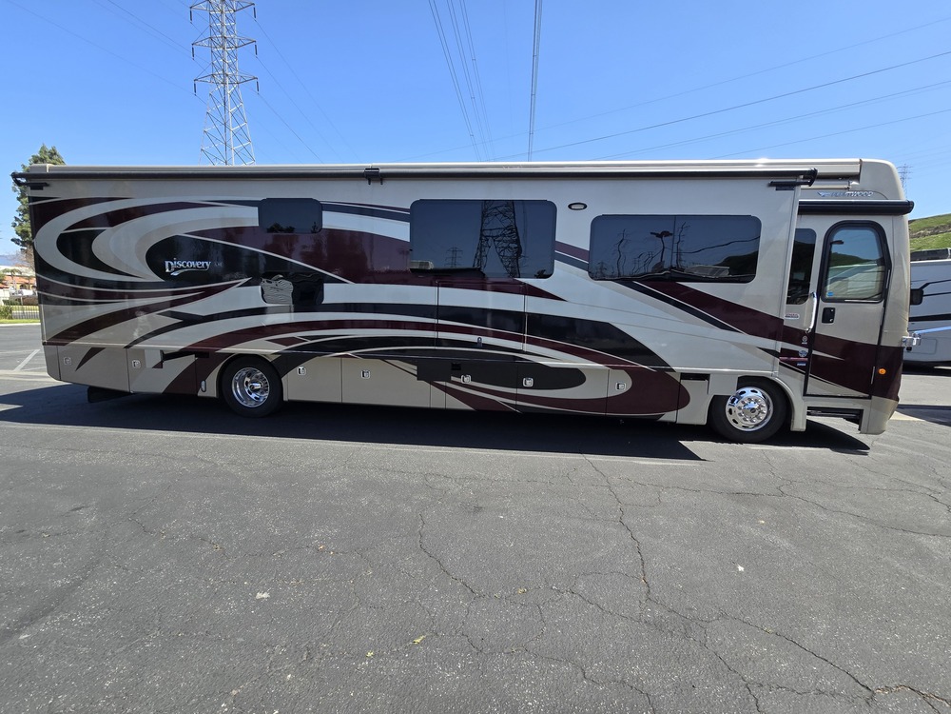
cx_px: 476
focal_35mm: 13
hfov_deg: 106.2
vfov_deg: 89.9
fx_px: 357
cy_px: 357
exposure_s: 1/2000
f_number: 2.2
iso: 80
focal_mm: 2.2
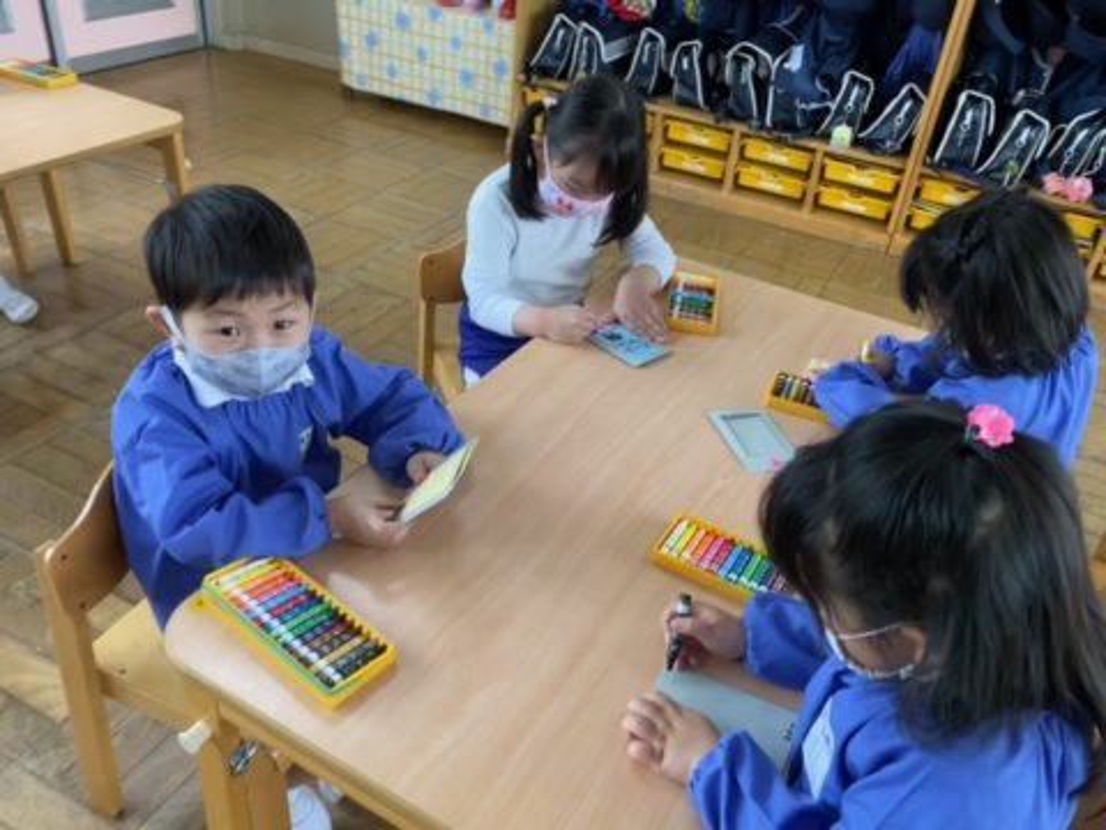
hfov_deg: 67.3
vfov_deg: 53.1
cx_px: 553
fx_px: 831
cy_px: 415
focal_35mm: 26
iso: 125
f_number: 1.8
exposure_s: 1/112
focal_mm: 4.25
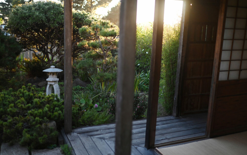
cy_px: 73
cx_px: 124
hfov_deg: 54.0
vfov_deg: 35.3
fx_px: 242
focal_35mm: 36
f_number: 1.6
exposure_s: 1/2500
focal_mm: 35
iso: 800
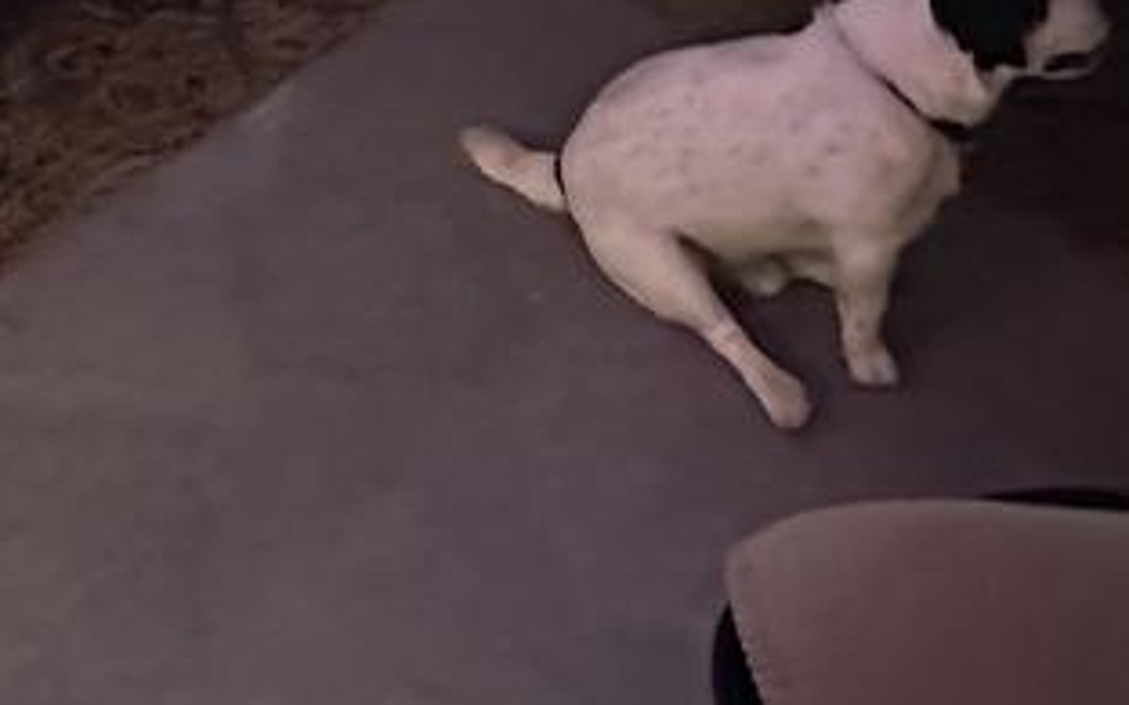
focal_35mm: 57
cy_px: -810
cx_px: 105
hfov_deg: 33.7
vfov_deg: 16.0
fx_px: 1754
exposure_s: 1/40
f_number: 2.2
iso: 1000
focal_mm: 2.22
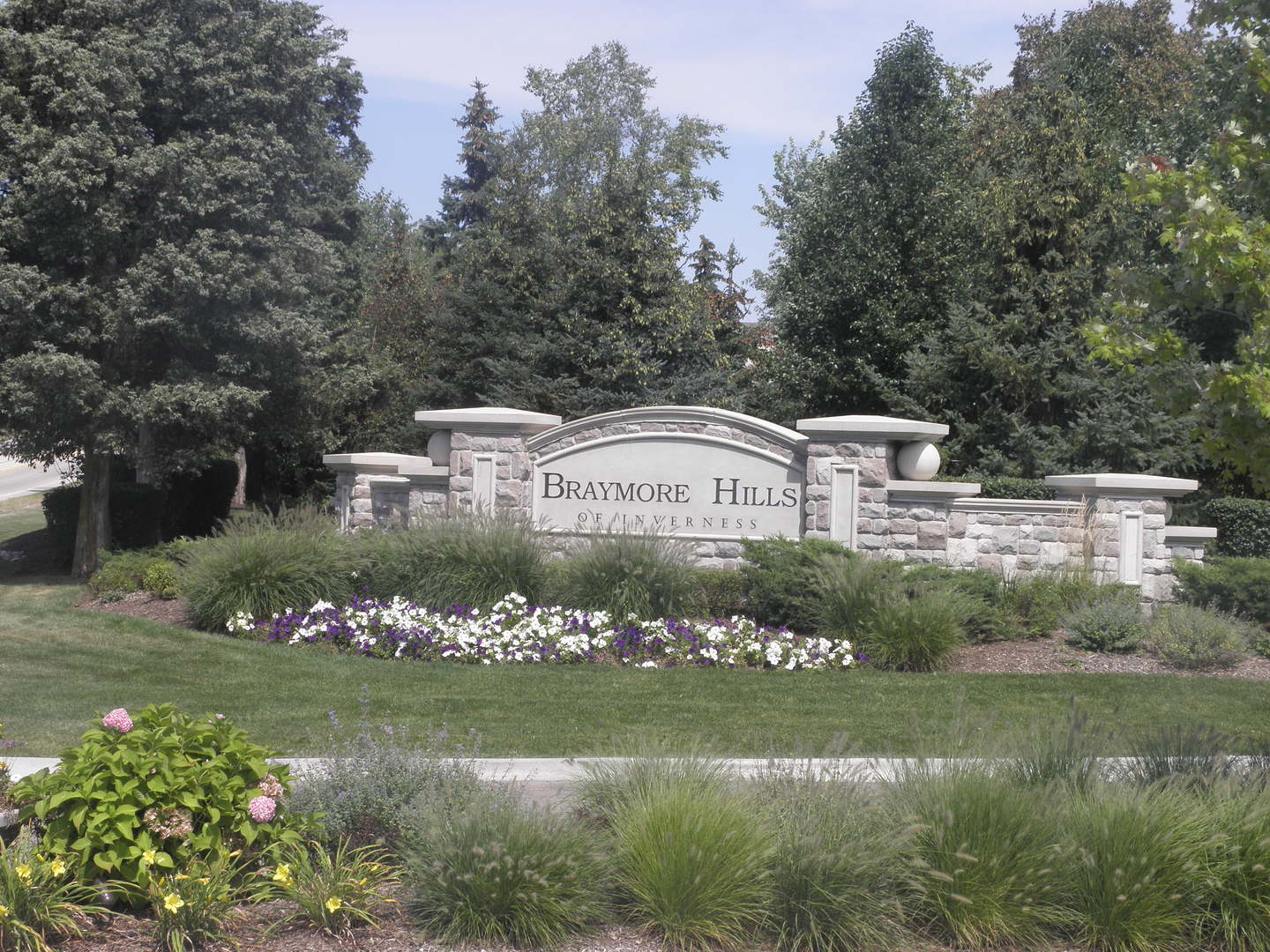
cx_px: 635
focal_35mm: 77
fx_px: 2825
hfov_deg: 25.3
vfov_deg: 19.1
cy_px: 476
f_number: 5.6
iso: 64
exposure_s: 1/250
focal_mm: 13.82
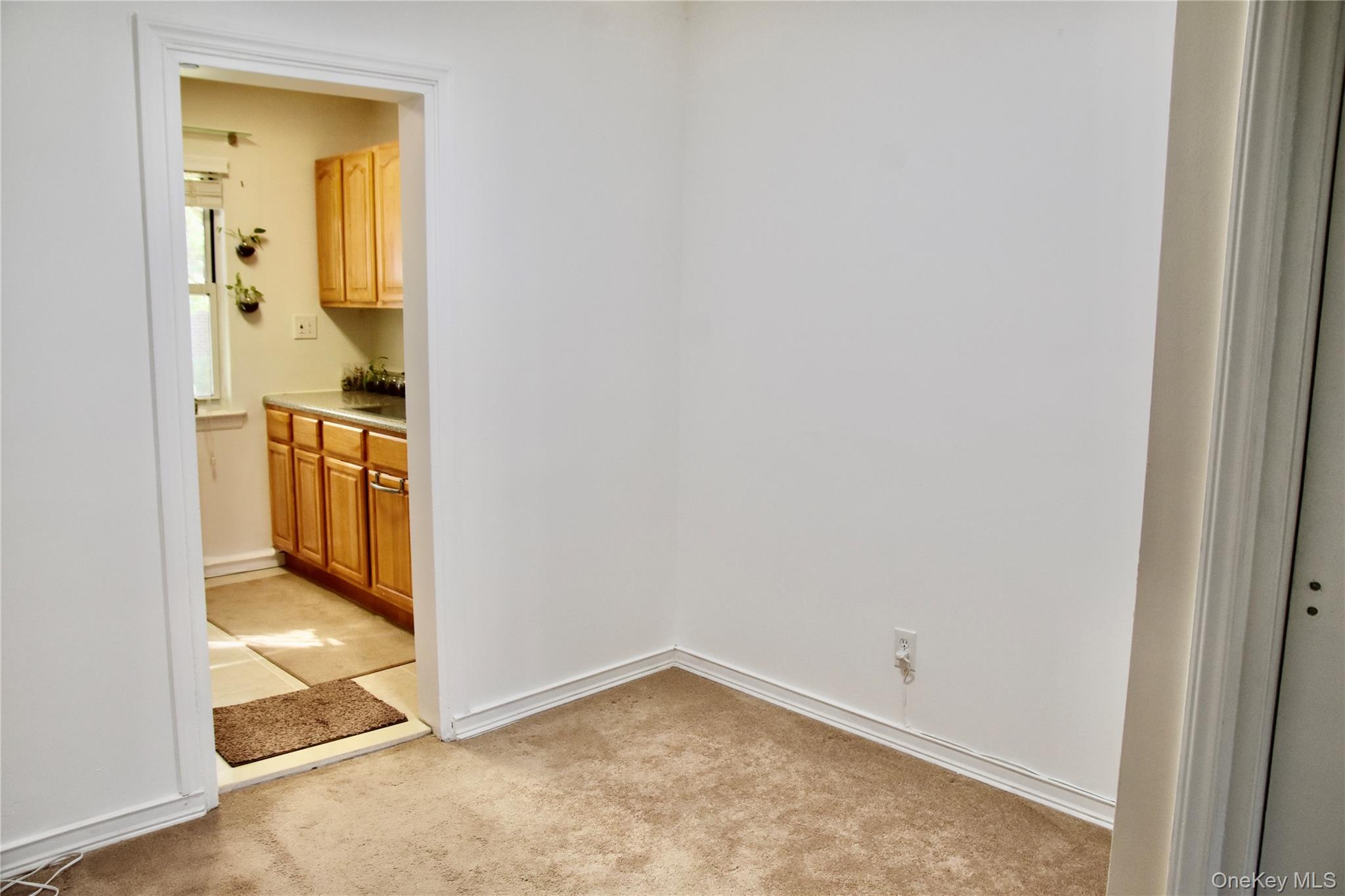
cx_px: 672
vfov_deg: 50.4
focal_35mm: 26
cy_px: 448
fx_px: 953
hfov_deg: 70.4
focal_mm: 17
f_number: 4.5
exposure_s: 1/80
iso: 800
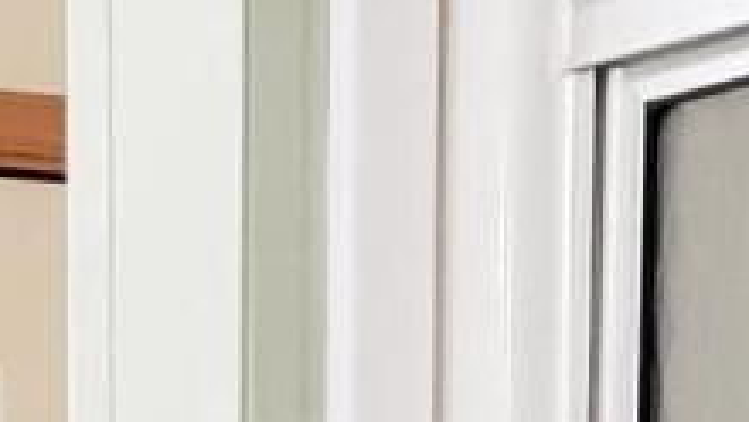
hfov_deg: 8.3
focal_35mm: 258
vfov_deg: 3.9
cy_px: 2505
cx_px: 201
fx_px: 5126
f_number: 1.5
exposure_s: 1/60
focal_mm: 4.3
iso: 200
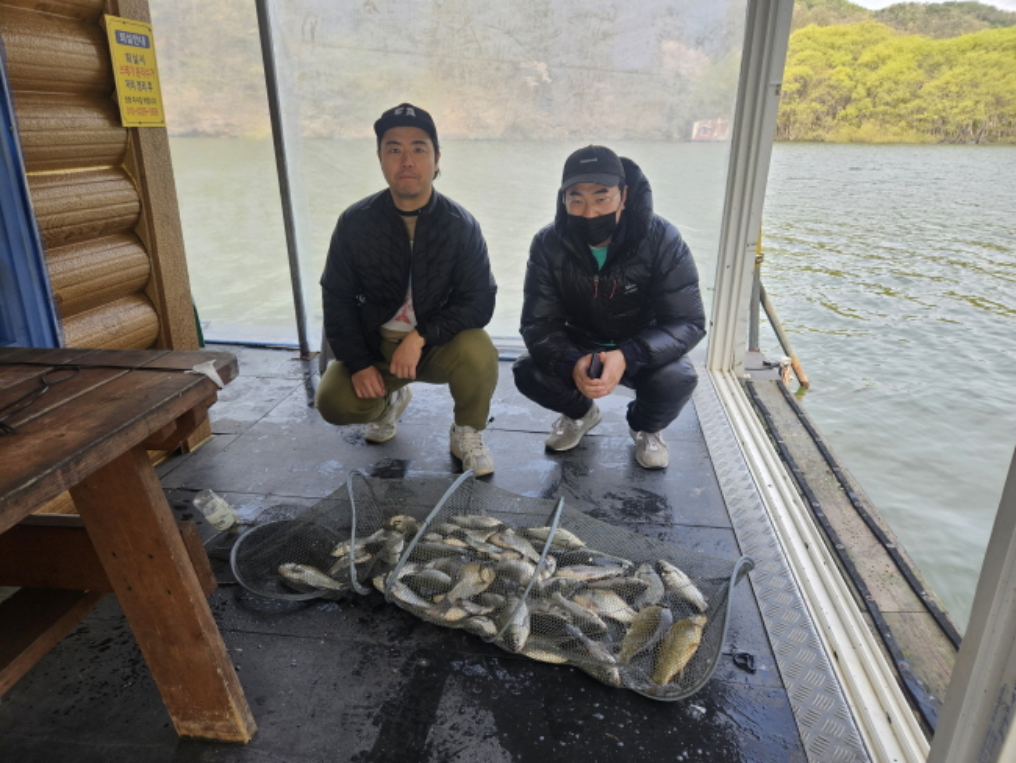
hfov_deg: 73.9
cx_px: 508
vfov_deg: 58.9
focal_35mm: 23
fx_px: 675
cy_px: 382
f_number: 1.8
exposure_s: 1/183
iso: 25
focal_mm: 5.4
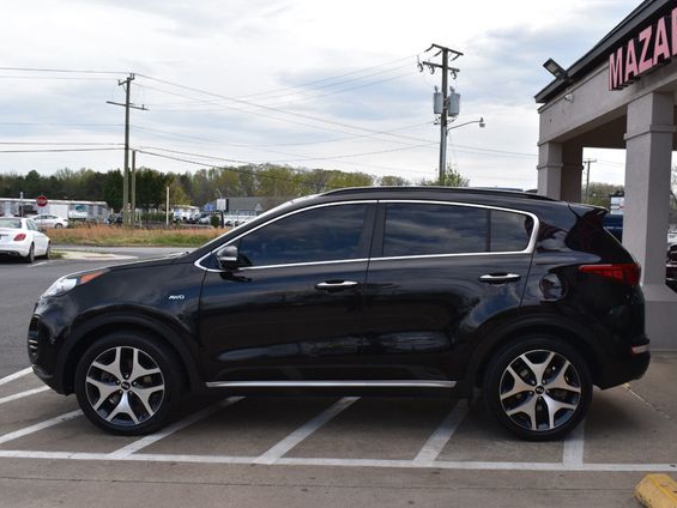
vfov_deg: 38.2
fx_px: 734
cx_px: 363
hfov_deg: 49.5
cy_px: 254
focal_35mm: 38
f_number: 10
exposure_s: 1/250
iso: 400
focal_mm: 23
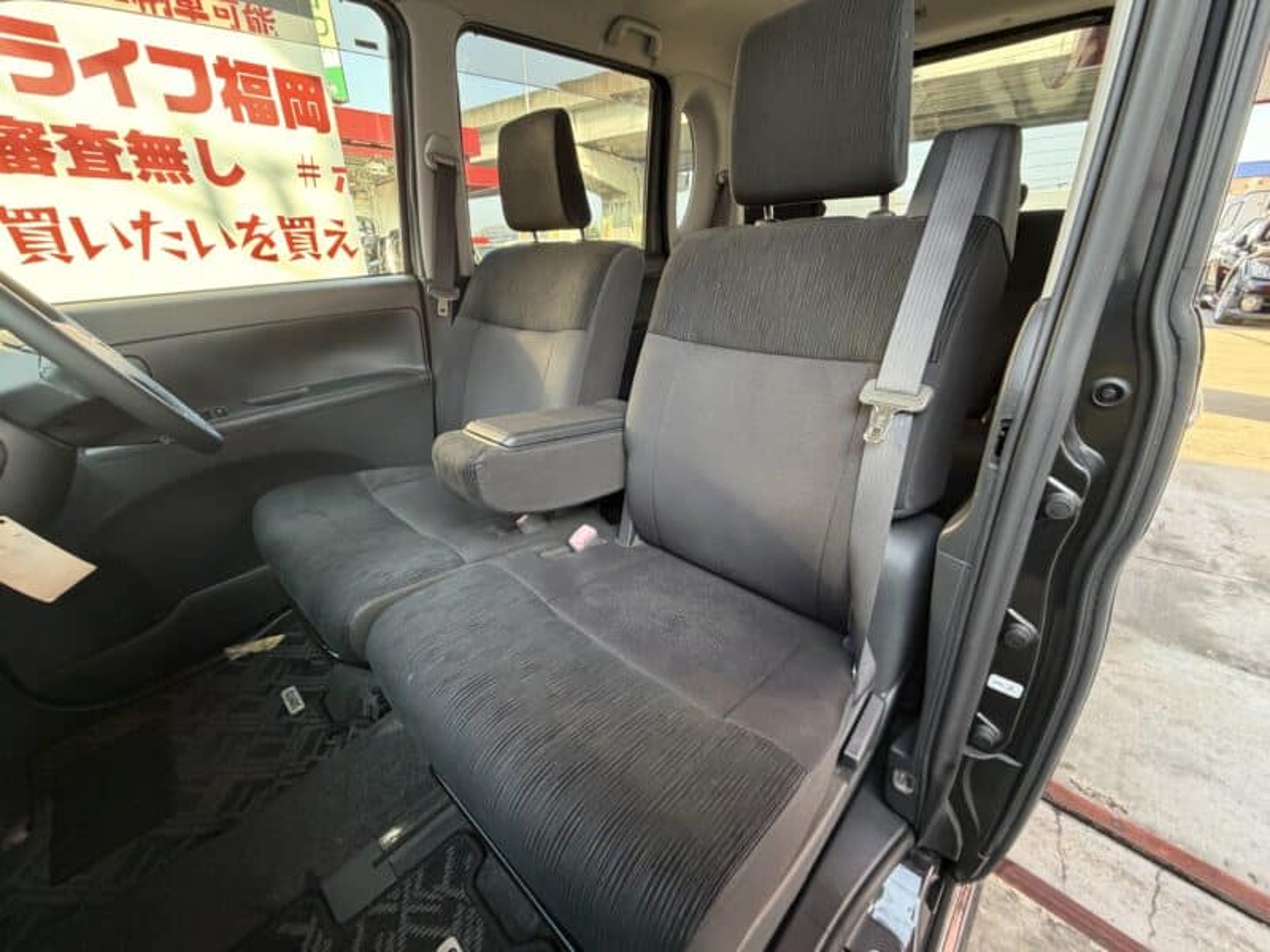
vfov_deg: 85.7
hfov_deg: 102.1
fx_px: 514
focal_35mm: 14
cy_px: 476
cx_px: 635
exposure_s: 1/121
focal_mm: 2.22
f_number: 2.2
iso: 320
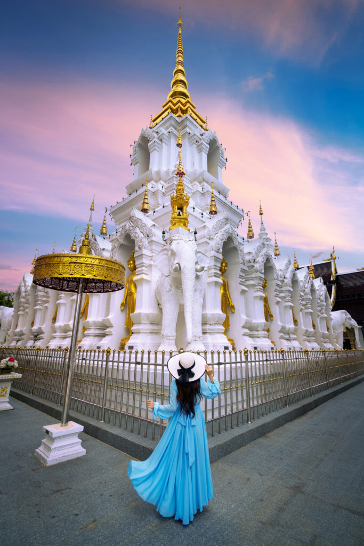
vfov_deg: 96.7
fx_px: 243
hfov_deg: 73.8
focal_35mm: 16
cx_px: 182
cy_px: 273
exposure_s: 1/250
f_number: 6.3
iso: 200
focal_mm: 16
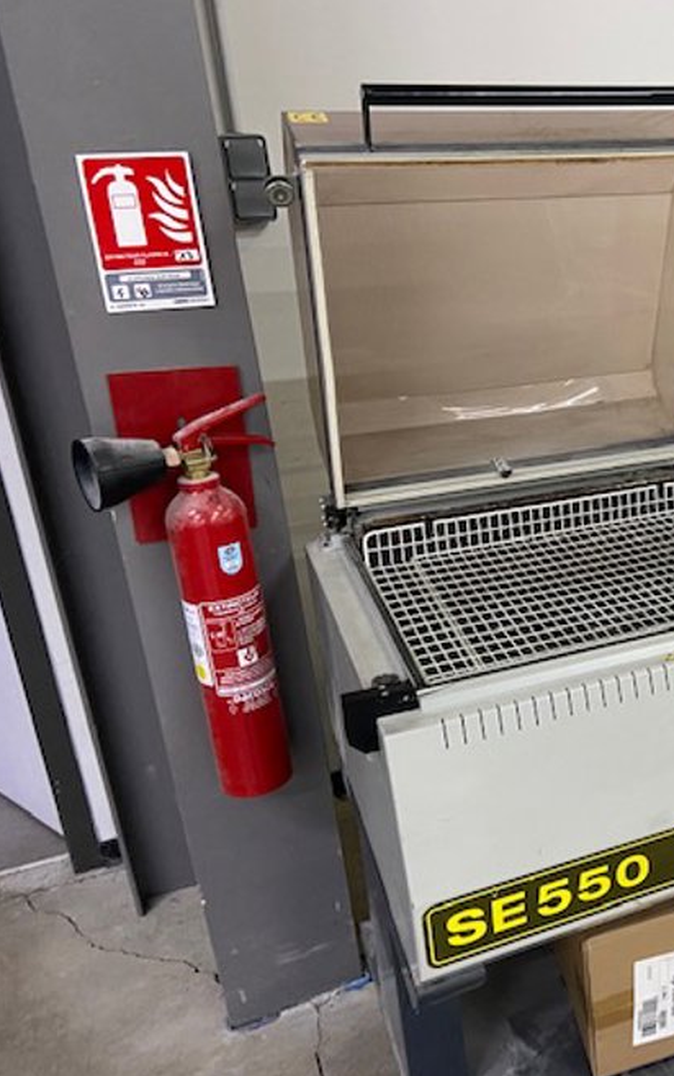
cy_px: 539
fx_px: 1086
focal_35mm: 37
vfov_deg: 52.7
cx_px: 715
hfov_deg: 31.2
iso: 160
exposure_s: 1/50
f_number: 1.8
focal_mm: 4.25
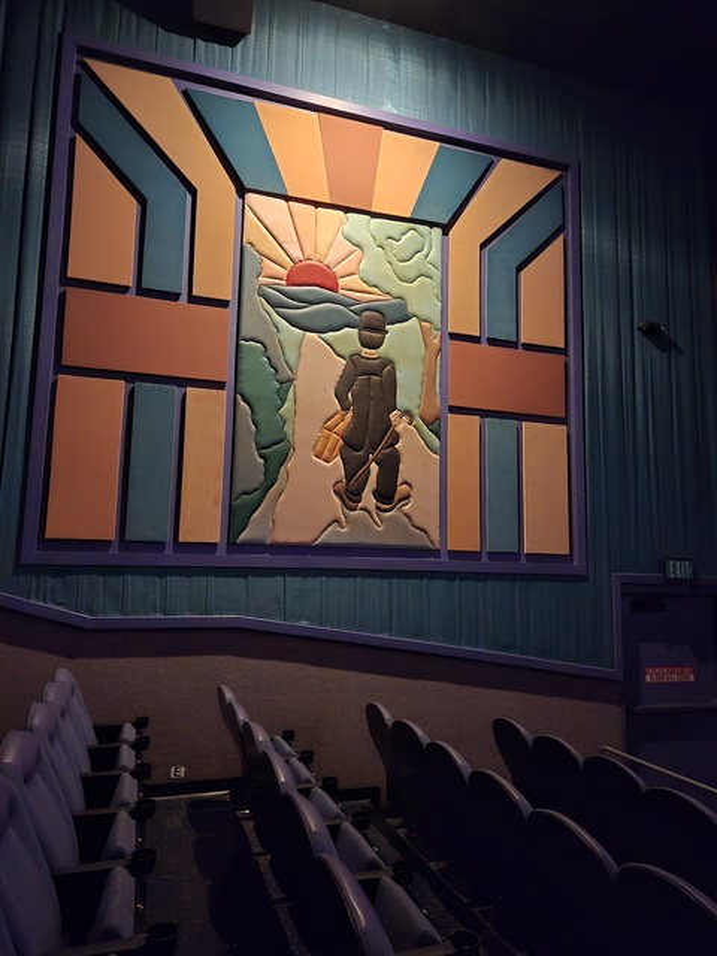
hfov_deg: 58.9
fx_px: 635
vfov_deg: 73.9
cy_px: 478
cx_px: 358
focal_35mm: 23
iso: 2500
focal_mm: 5.4
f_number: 1.8
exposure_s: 1/30
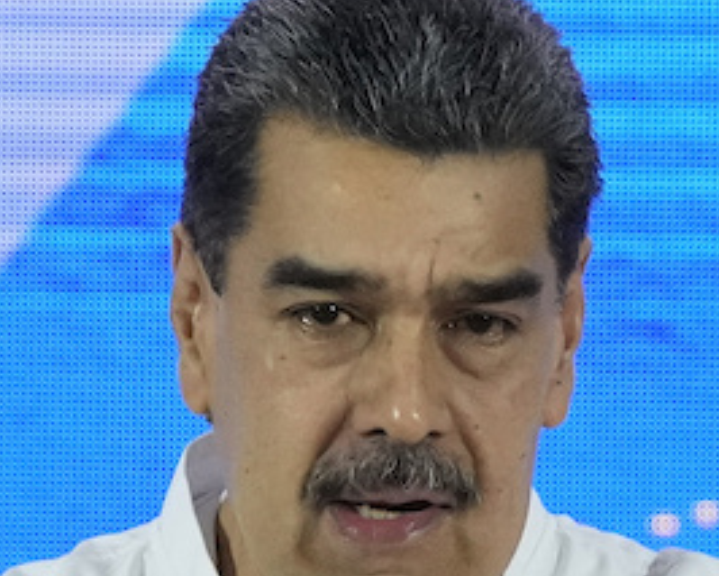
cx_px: 376
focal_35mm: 494
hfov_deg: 3.9
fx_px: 10516
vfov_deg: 3.1
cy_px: 537
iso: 3200
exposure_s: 1/160
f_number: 3.5
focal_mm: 200
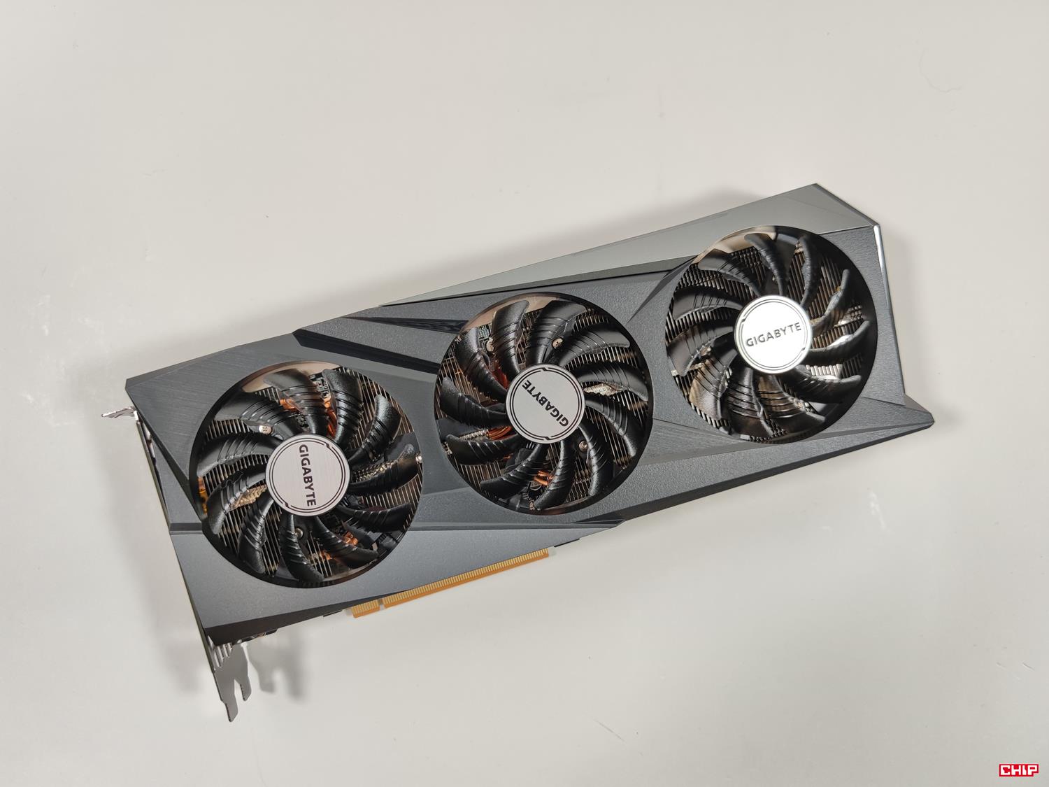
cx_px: 524
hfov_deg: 69.4
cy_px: 394
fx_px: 758
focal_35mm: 25
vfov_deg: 54.9
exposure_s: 1/100
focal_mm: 6.78
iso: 58
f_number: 1.85
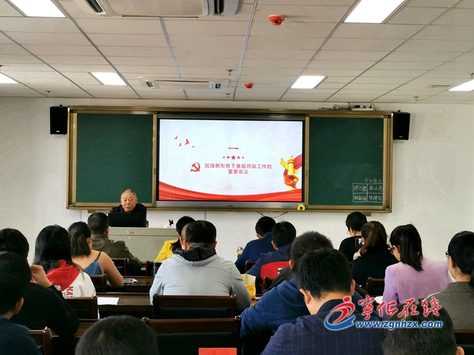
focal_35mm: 67
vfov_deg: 21.9
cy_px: 178
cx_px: 237
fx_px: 917
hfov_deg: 29.0
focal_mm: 5.58
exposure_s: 1/111
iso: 50
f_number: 1.8
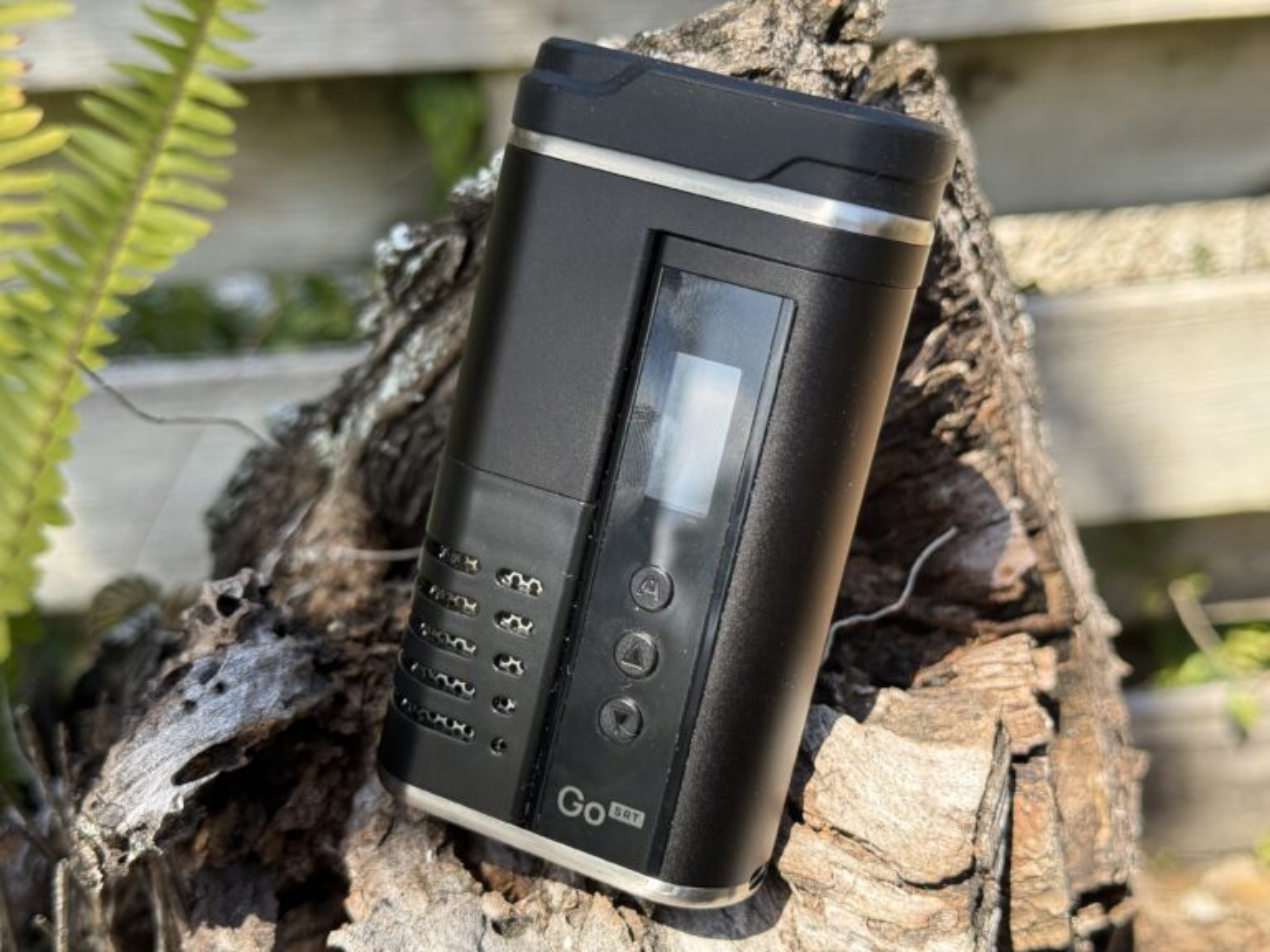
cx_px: 635
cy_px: 476
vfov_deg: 30.3
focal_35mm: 48
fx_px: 1761
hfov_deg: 39.7
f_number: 1.78
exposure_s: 1/951
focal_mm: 6.76
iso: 100
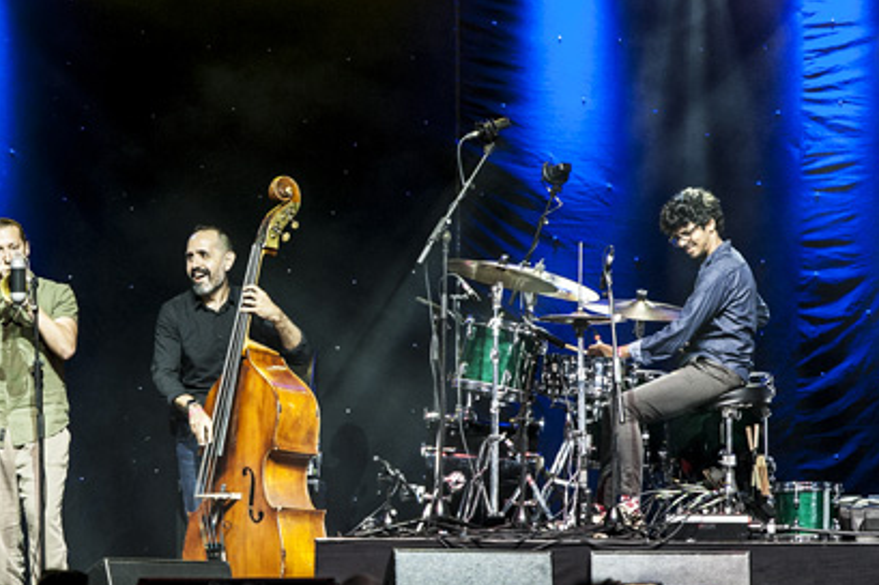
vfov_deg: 4.2
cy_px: 337
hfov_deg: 6.3
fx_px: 7978
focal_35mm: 327
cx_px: 113
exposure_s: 1/160
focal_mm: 175
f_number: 3.2
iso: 1000
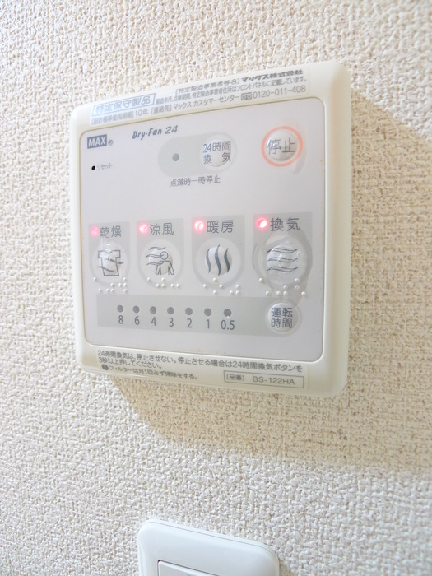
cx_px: 216
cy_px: 288
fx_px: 399
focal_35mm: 24
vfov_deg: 71.6
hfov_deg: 56.8
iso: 400
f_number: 2
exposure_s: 1/20
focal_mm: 5.1
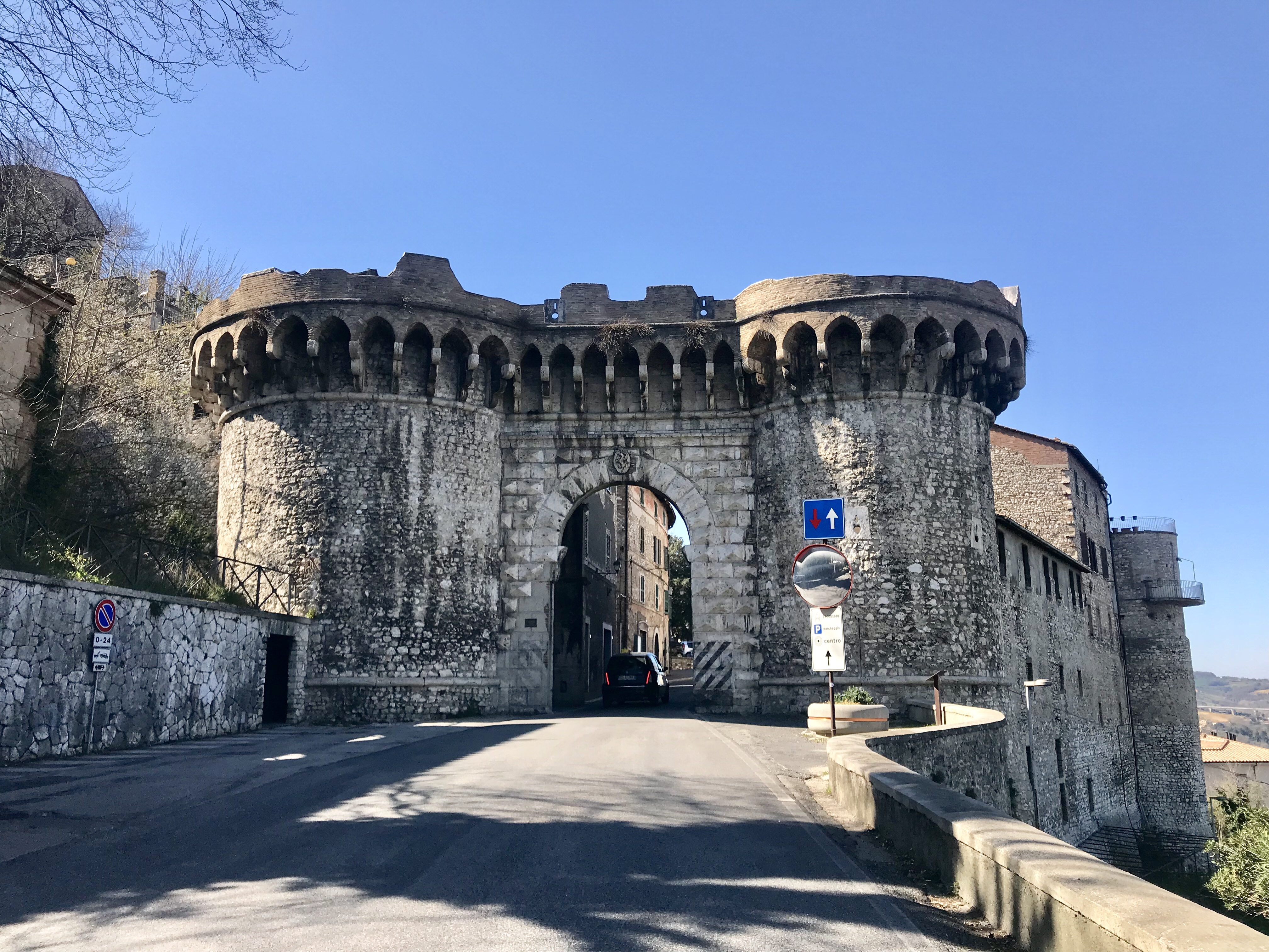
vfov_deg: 49.7
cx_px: 634
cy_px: 476
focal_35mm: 28
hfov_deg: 63.4
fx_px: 1026
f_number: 1.8
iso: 20
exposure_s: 1/1182
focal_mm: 3.99
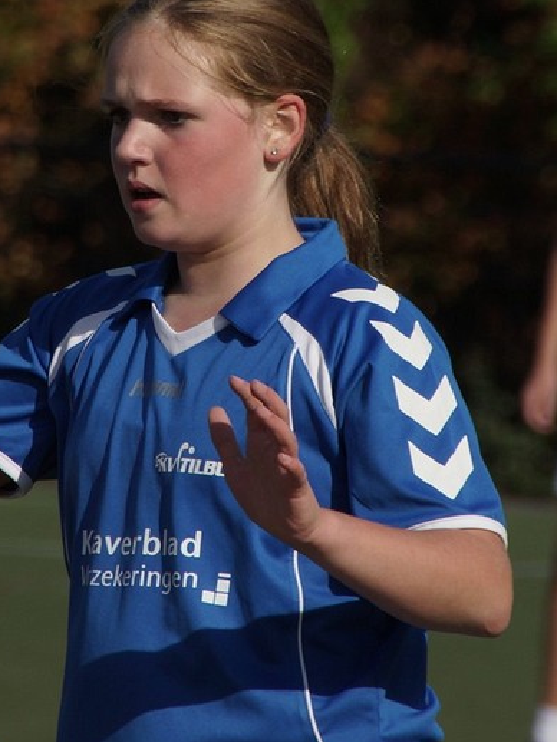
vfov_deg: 2.8
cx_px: 9
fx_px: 15291
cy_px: 394
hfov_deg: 2.1
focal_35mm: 713
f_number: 9
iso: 100
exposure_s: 1/500
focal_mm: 250
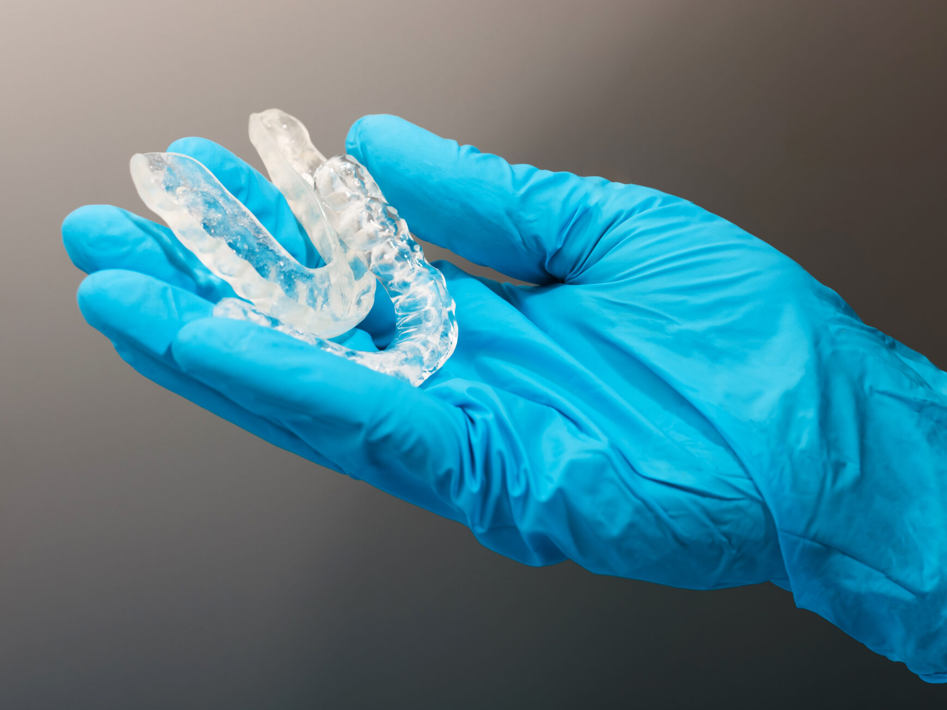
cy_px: 280
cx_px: 581
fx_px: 1943
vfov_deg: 20.7
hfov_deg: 27.3
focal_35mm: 71
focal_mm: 50
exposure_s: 1/500
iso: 100
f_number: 4.8
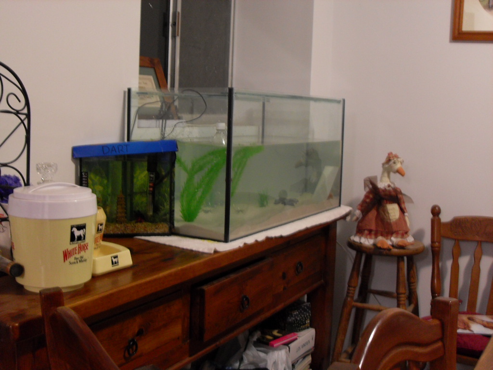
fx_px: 598
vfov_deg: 34.3
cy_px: 185
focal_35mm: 42
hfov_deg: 44.8
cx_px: 246
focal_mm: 7.1
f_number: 3.1
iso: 200
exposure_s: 1/4
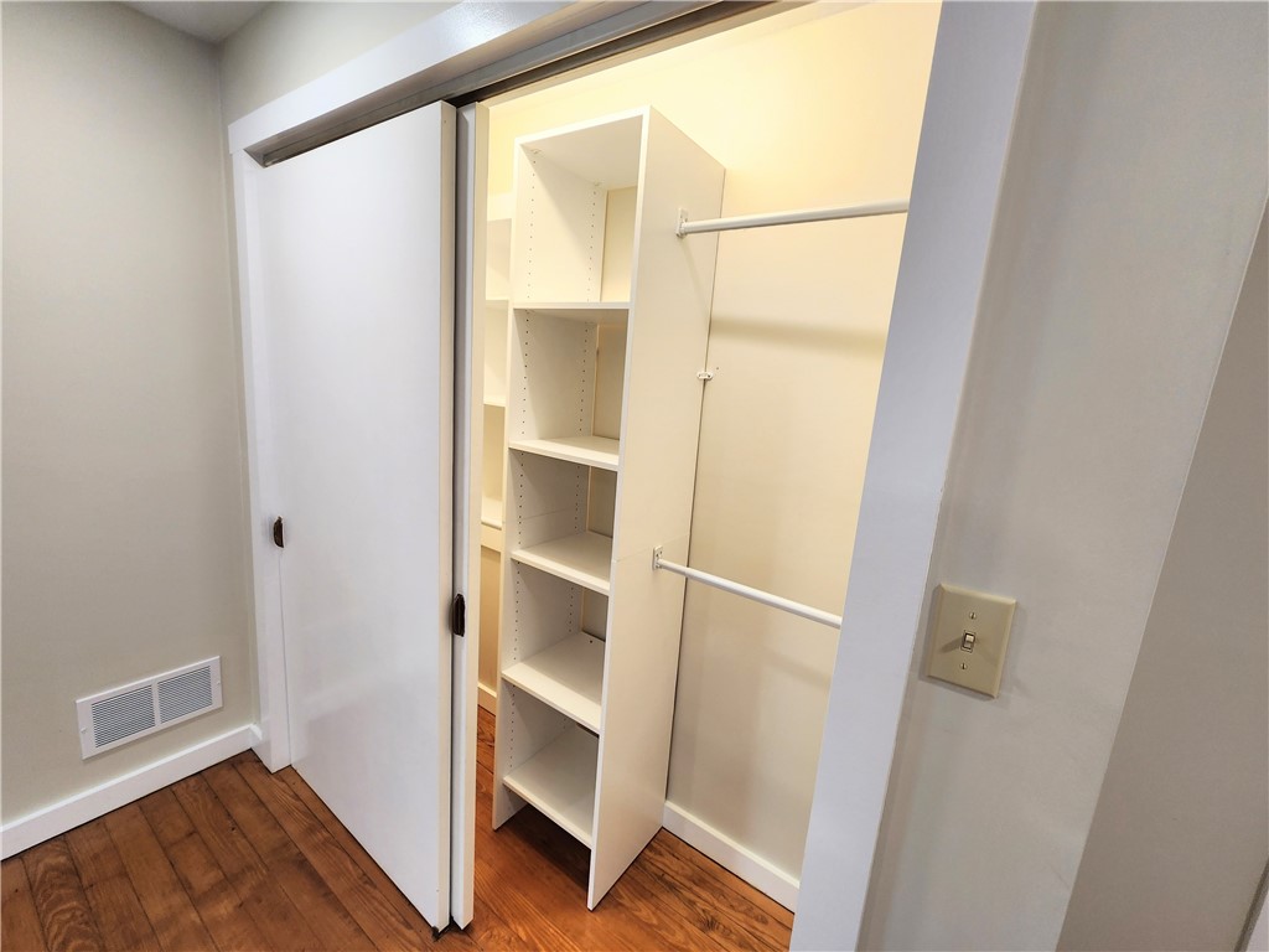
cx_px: 634
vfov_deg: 89.9
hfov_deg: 106.2
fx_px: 477
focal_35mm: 13
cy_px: 476
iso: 80
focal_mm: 2.2
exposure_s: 1/60
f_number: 2.2
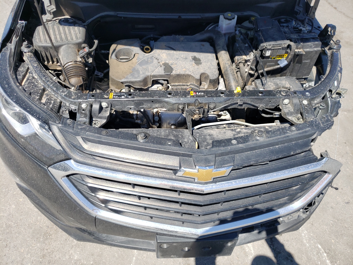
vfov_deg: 53.1
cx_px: 176
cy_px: 132
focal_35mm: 26
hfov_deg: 67.3
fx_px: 265
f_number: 1.5
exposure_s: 1/1667
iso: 50
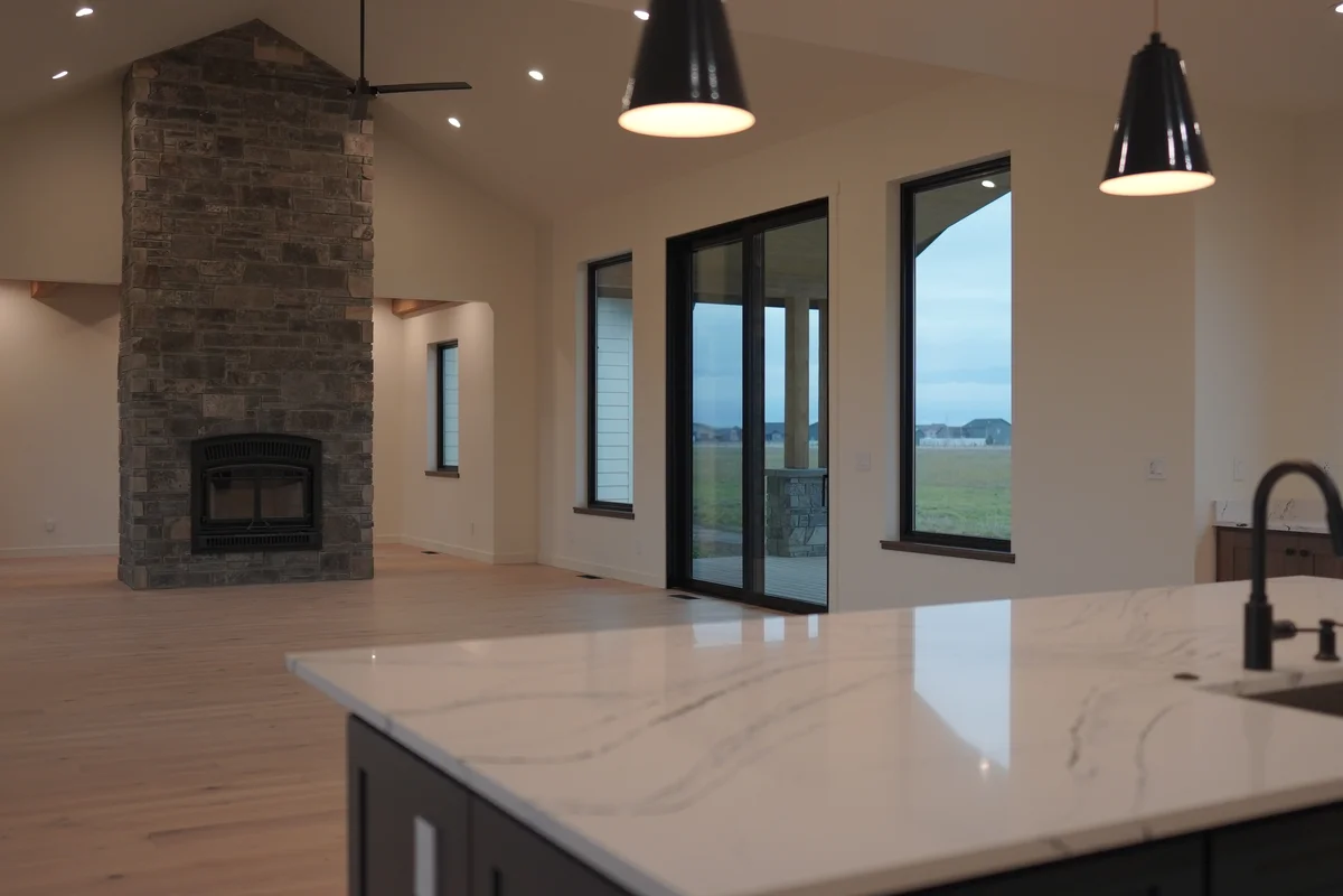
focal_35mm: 36
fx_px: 1343
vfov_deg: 36.9
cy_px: 448
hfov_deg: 53.1
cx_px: 672
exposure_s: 1/500
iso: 400
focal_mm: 24
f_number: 1.4
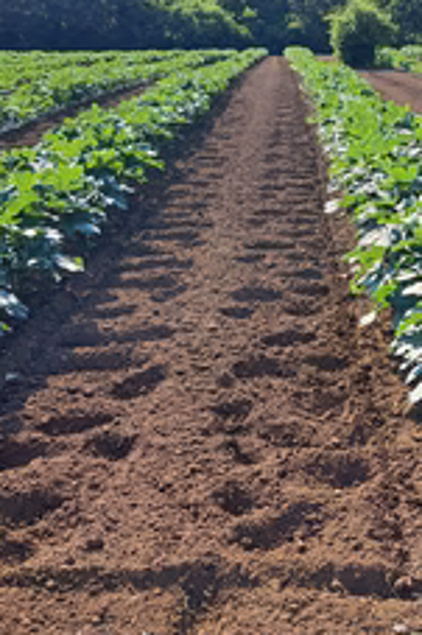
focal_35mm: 44
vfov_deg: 44.5
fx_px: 775
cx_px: 277
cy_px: 297
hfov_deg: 30.3
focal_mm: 5.23
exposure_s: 1/448
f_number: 1.8
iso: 50
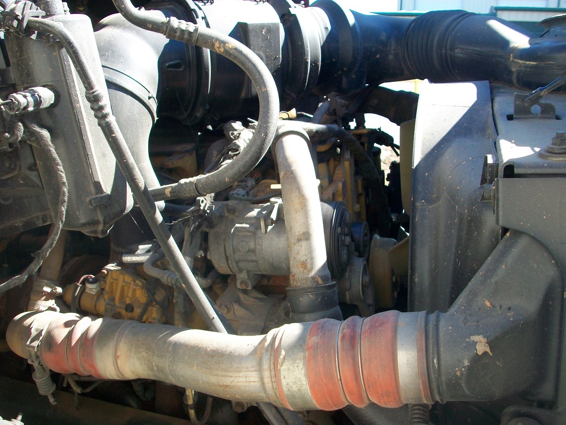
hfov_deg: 54.0
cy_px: 212
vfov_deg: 41.8
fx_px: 556
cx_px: 283
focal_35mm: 34
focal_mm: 5.7
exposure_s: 1/200
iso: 80
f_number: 2.8
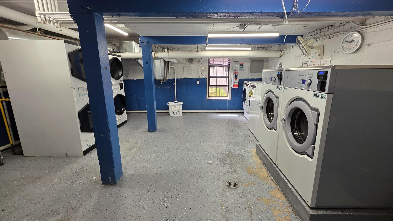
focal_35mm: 15
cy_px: 109
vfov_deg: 70.5
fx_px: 156
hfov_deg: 103.0
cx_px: 202
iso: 100
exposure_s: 1/120
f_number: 1.9
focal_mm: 2.2
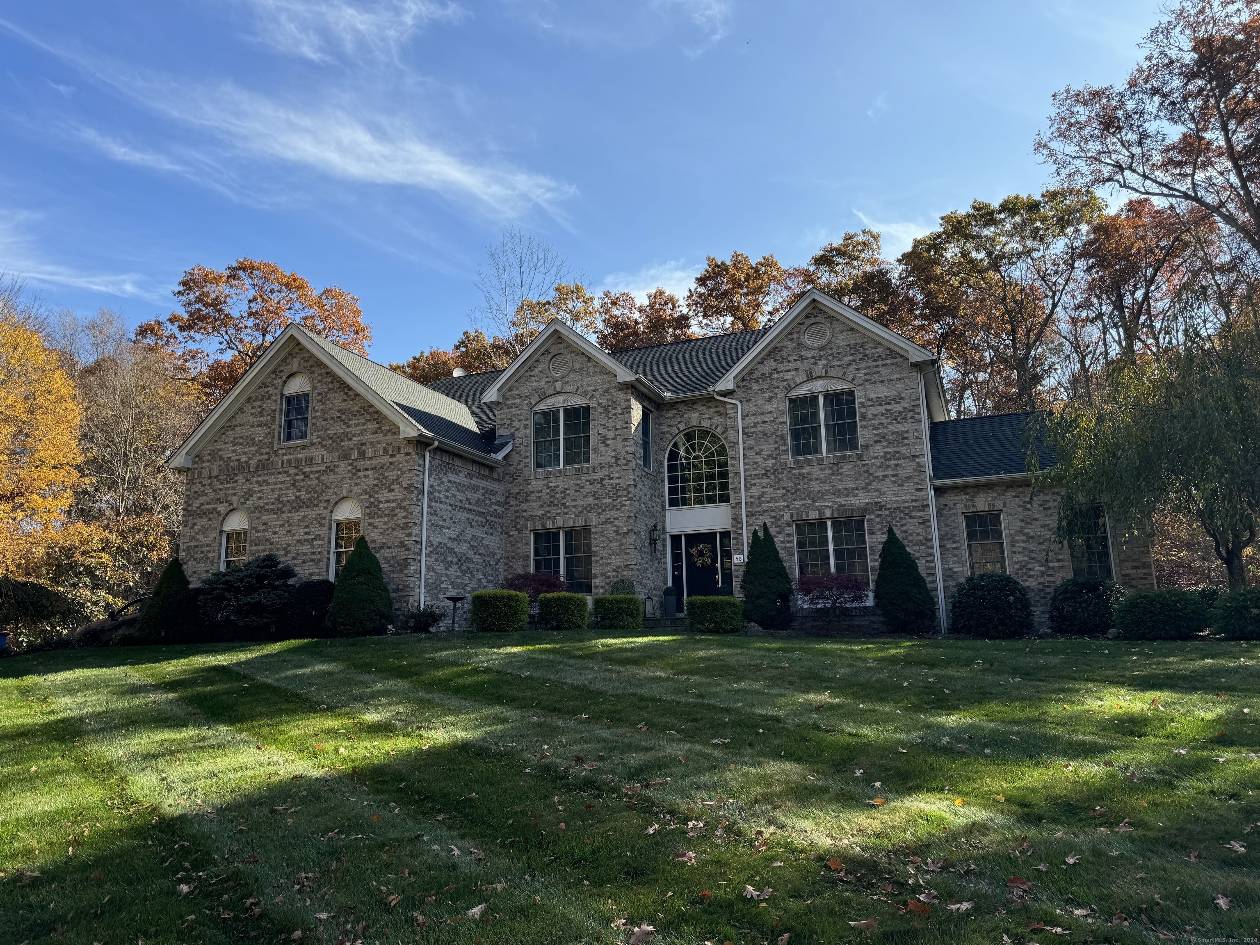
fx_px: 874
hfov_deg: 71.6
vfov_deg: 56.8
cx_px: 630
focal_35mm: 24
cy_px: 472
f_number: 1.78
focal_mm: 6.76
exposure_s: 1/2174
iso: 80
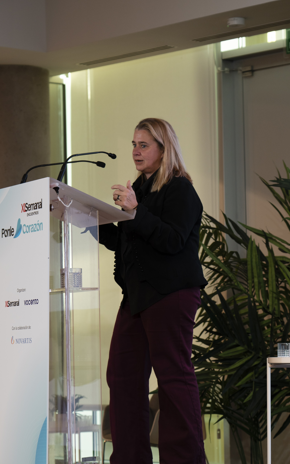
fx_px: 1593
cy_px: 288
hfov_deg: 10.4
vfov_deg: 16.5
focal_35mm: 126
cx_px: 160
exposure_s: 1/160
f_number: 4
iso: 640
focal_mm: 80
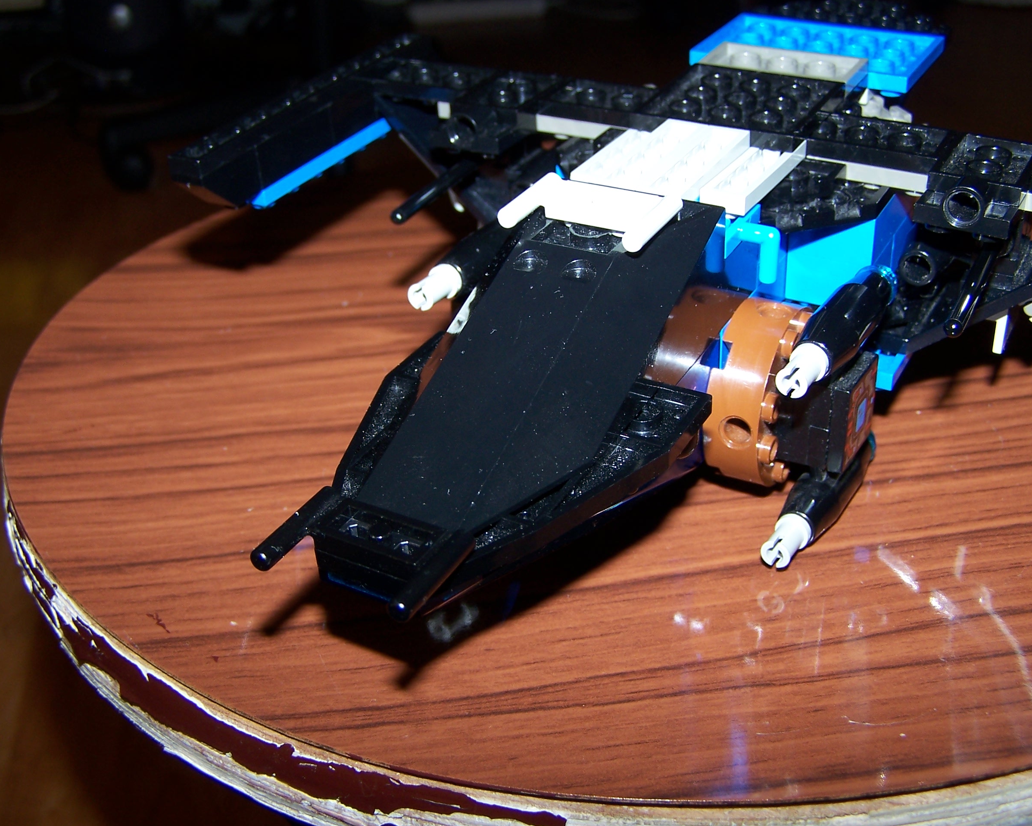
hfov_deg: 43.8
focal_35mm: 42
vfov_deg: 35.7
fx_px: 1283
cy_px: 415
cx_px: 526
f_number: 2.8
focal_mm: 6.7
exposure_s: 1/60
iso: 80
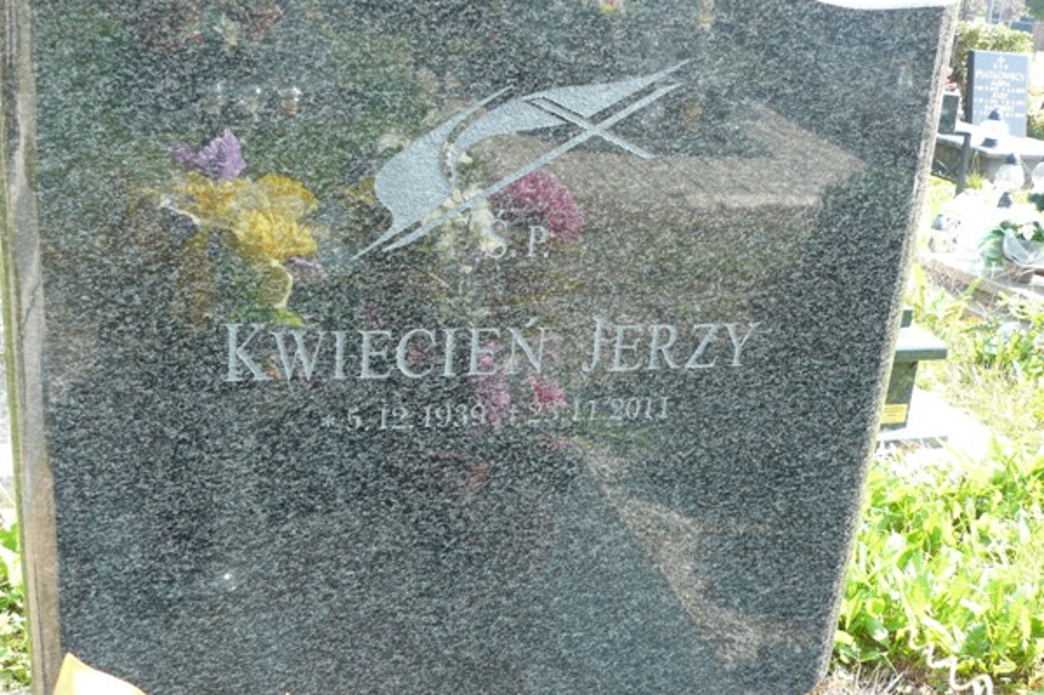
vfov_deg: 33.3
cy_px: 298
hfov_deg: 48.5
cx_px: 509
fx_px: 1160
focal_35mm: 40
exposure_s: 1/100
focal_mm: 6
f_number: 3.2
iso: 100
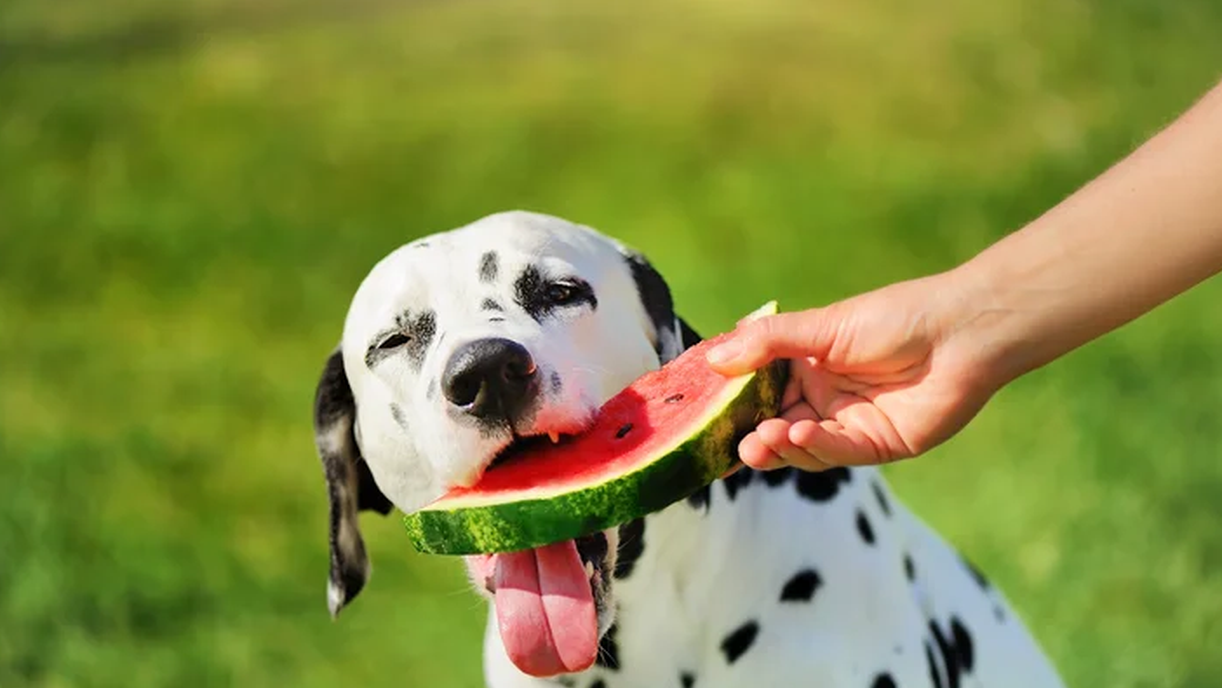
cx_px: 612
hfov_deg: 19.3
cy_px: 381
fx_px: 3597
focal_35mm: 111
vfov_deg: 10.9
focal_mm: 105
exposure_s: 1/2000
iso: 200
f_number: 3
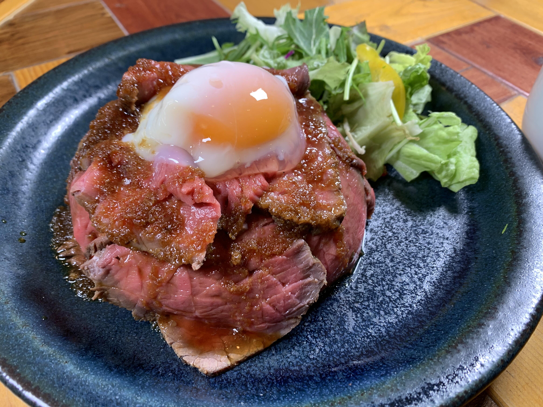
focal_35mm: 26
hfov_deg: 67.3
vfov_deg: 53.1
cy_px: 204
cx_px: 272
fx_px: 408
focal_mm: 4.2
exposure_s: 1/100
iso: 64
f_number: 1.8
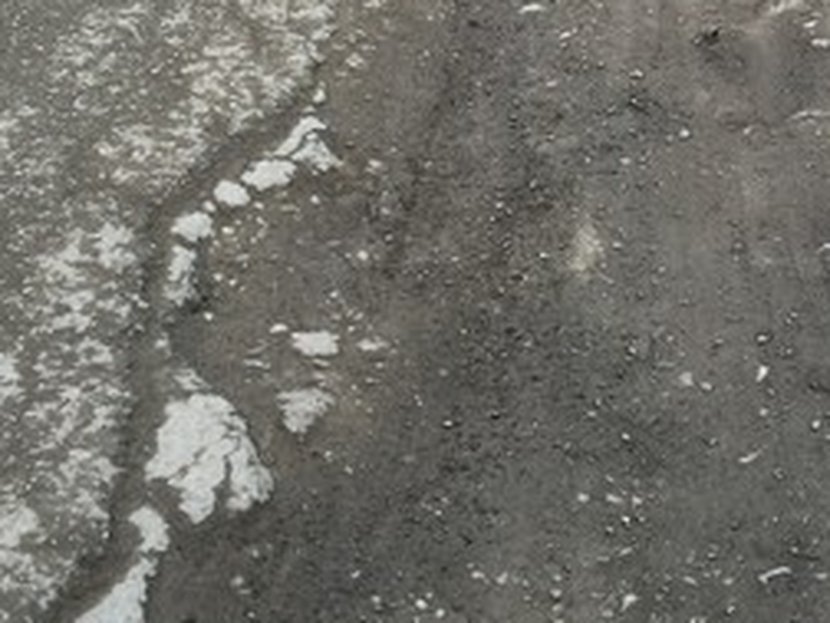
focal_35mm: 77
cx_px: 609
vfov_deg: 18.3
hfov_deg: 25.1
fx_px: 1846
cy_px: -82
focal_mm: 4.15
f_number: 2.2
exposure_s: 1/50
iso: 40
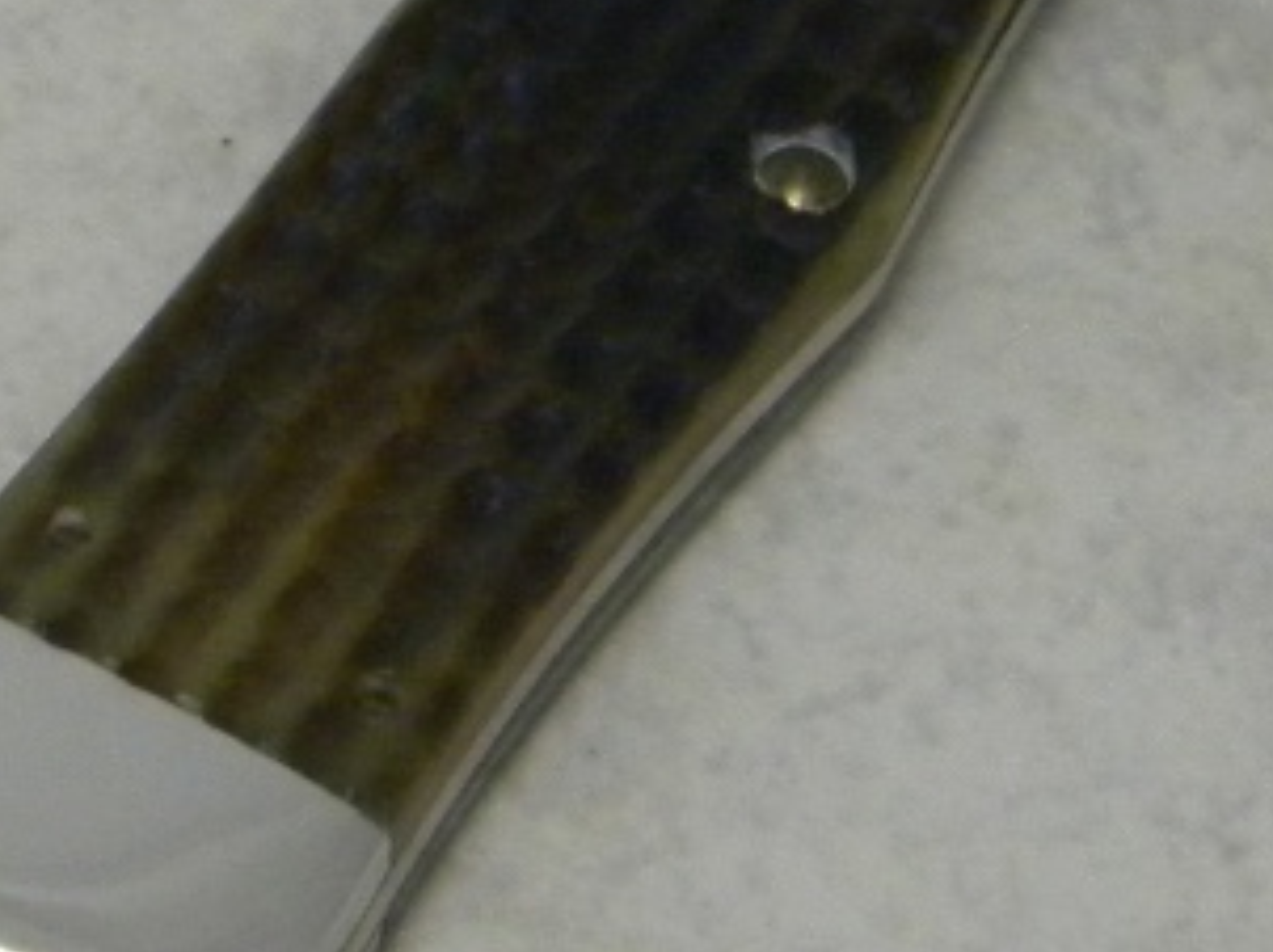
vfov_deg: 6.7
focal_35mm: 222
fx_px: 8158
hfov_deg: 8.7
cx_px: -527
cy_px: 110
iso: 400
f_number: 4.3
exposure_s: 1/26.7
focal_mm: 12.2
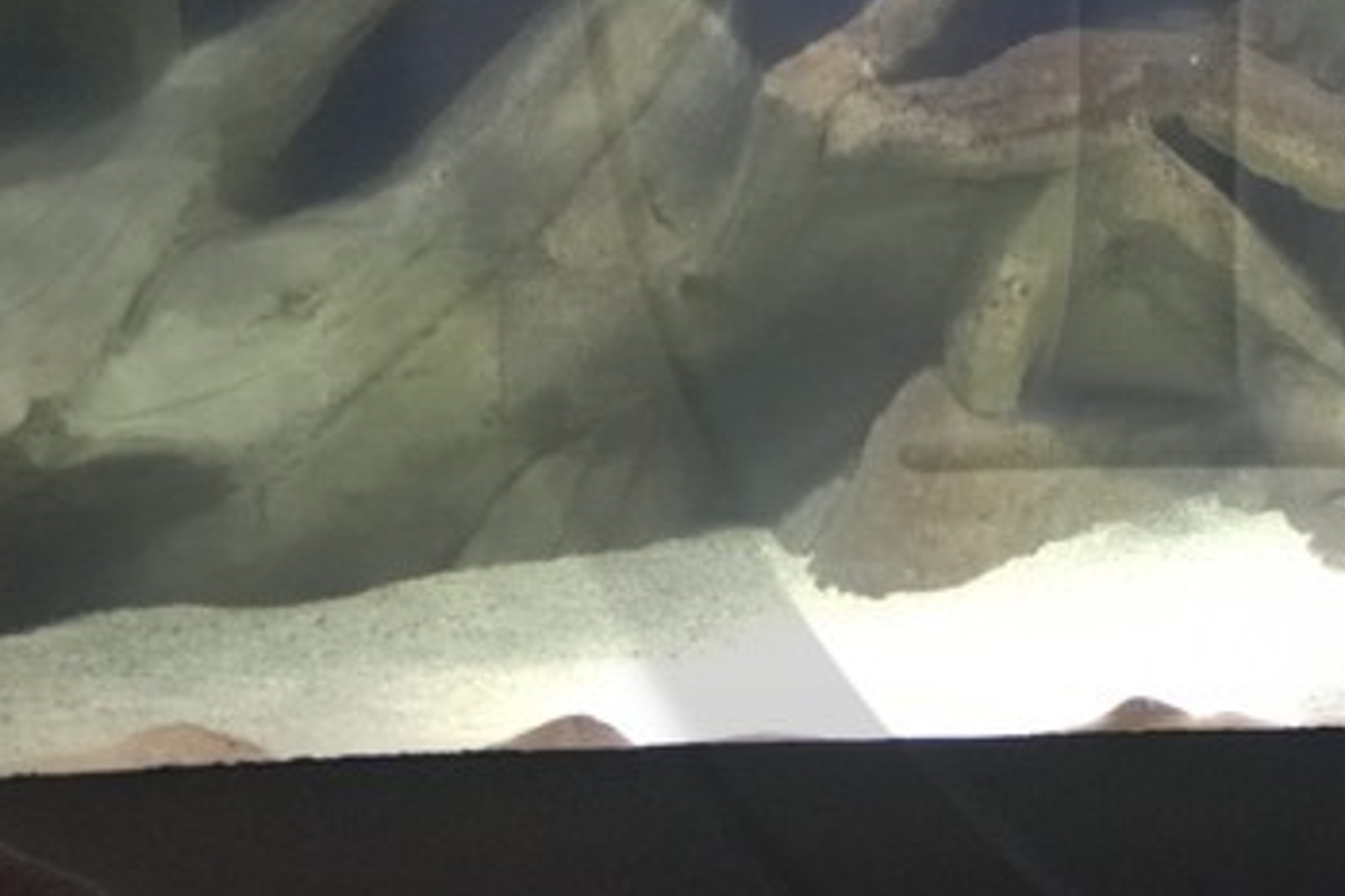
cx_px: 1987
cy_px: -158
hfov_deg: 18.8
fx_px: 3585
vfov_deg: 13.9
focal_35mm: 96
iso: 400
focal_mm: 14
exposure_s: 1/5
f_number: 4
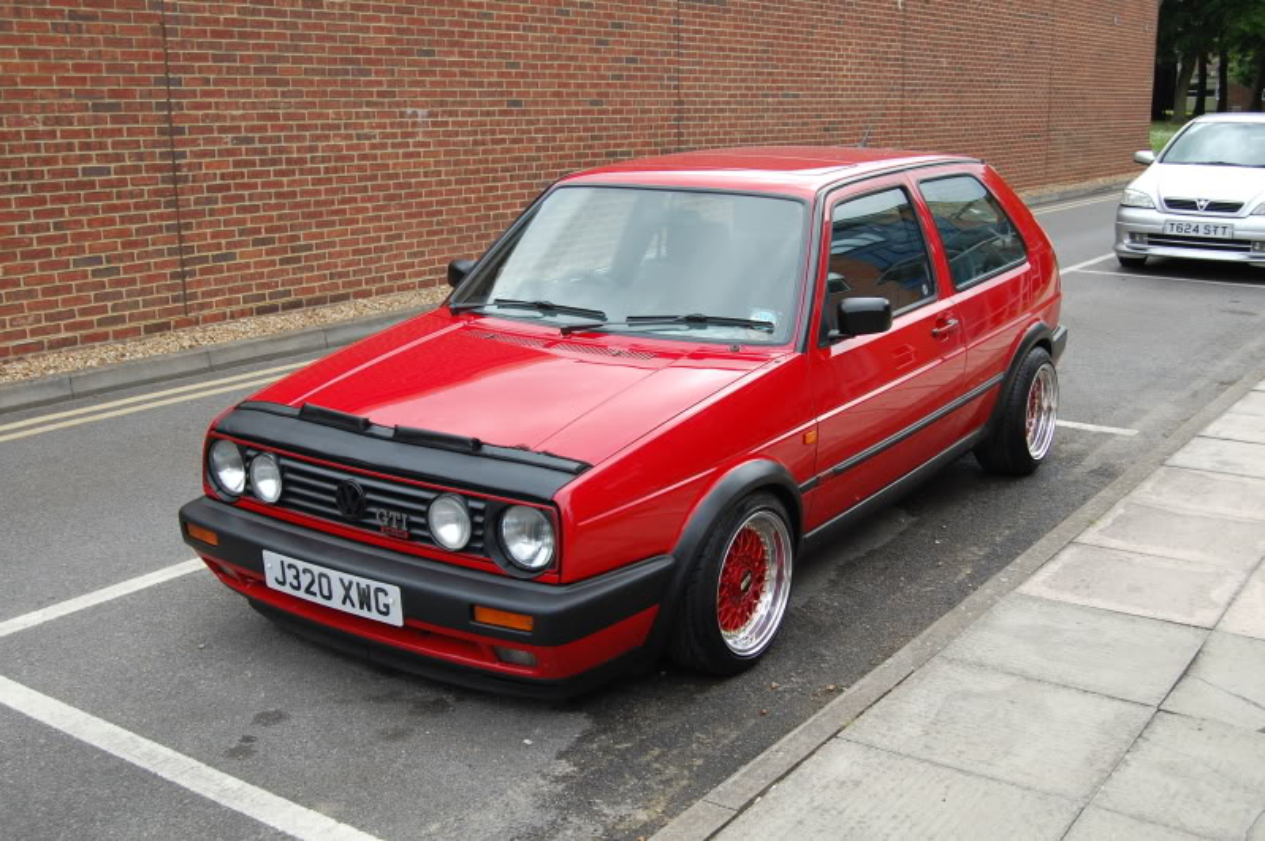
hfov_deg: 49.6
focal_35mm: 39
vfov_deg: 34.1
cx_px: 632
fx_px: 1369
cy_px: 420
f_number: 7.1
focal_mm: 26
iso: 200
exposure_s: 1/200
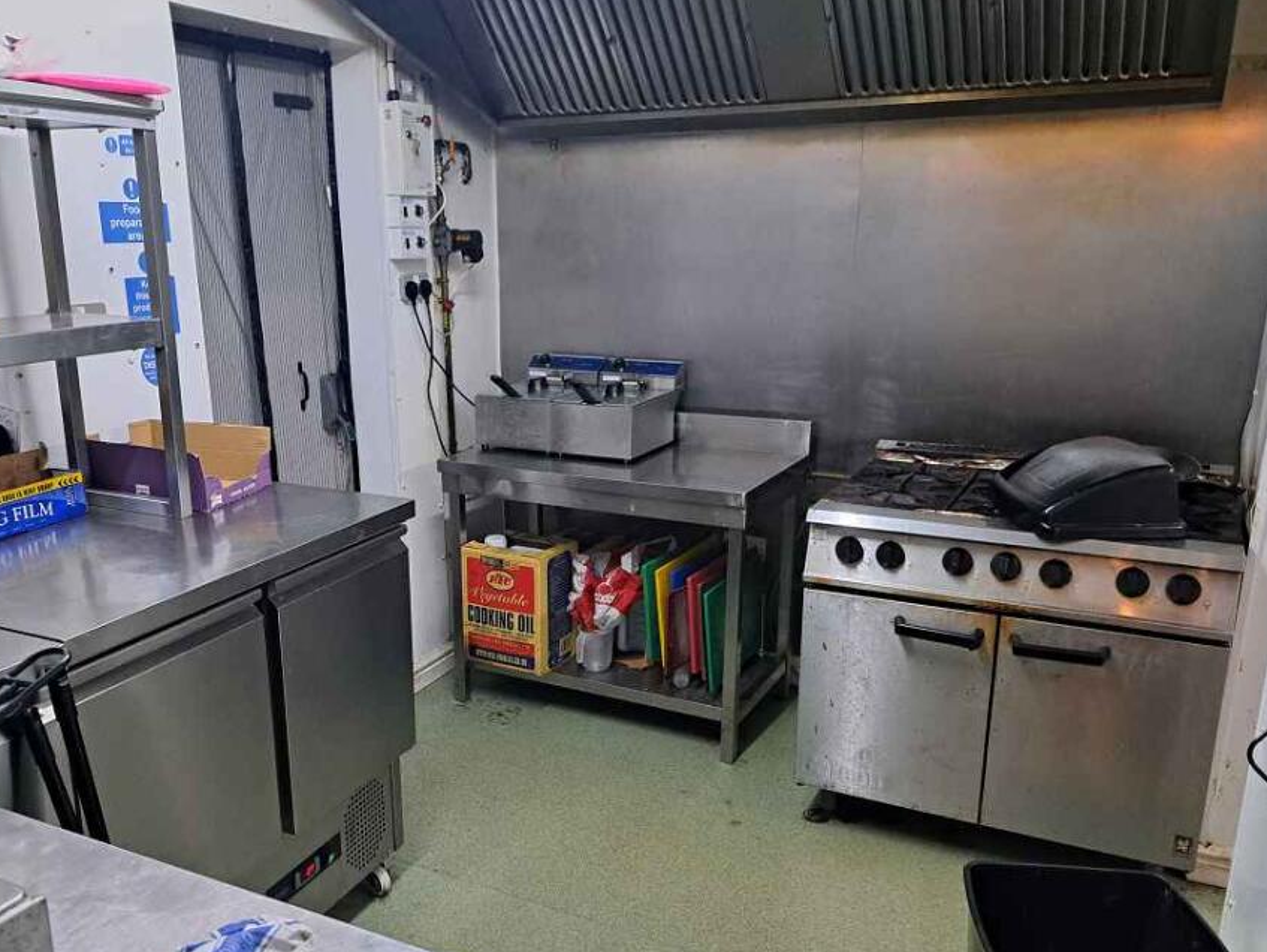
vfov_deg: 48.2
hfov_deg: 61.5
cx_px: 564
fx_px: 1062
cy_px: 534
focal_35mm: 29
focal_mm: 5.23
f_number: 1.8
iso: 500
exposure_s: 1/50
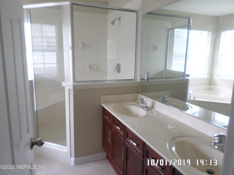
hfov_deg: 69.4
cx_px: 117
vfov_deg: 54.9
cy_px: 88
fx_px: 169
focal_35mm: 25
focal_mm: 4.5
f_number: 2.5
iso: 100
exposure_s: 1/30
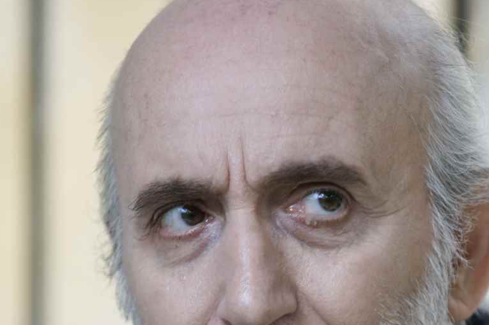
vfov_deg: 3.5
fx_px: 5267
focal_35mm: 388
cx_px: 271
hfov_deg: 5.3
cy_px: 306
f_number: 4.5
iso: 500
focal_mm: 200
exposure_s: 1/60
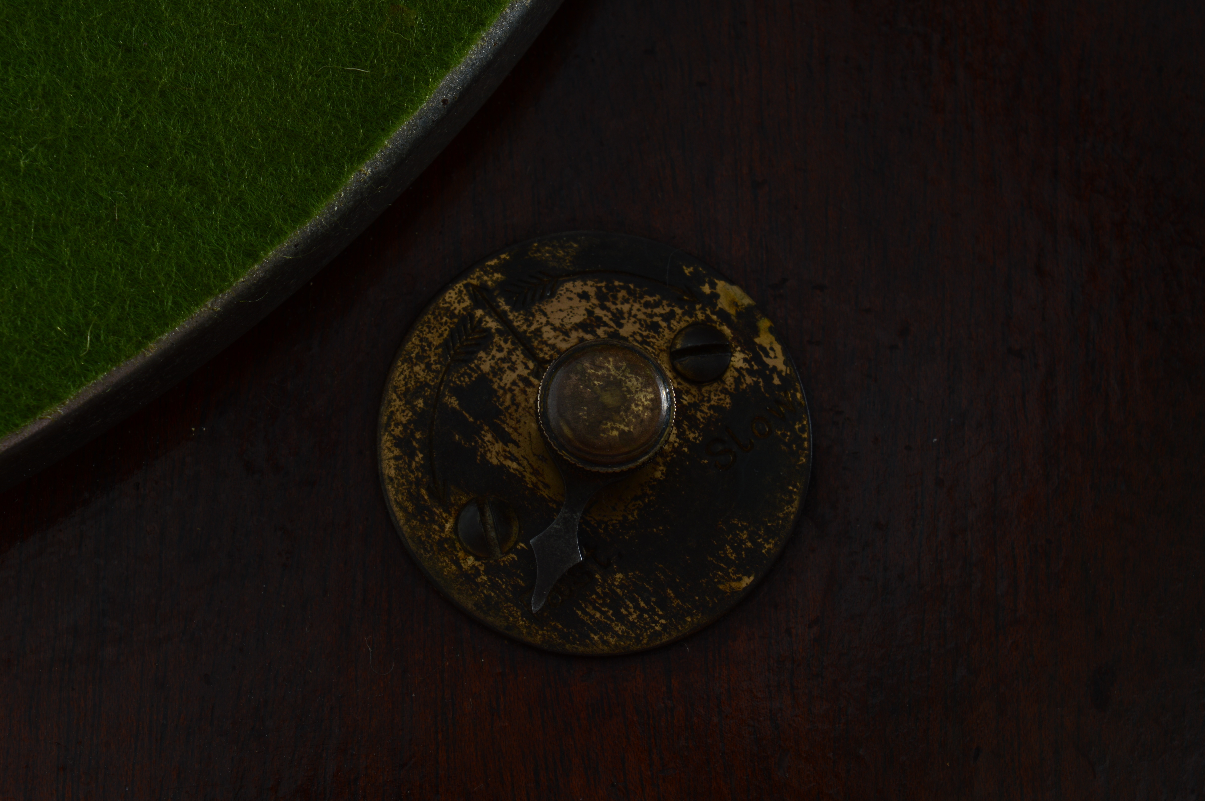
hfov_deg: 24.6
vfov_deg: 16.5
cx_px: 602
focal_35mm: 82
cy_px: 400
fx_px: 2759
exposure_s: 1/125
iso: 100
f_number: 14
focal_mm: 55
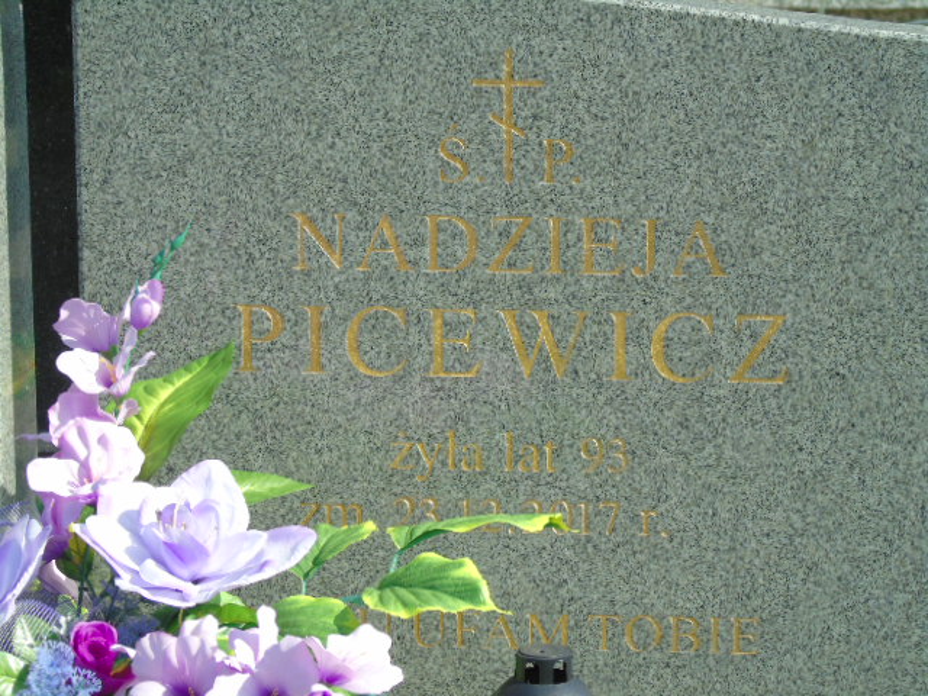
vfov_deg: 9.2
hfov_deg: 12.2
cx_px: 464
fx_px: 4343
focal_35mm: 162
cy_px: 348
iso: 80
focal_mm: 29
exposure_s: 1/250
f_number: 4.9
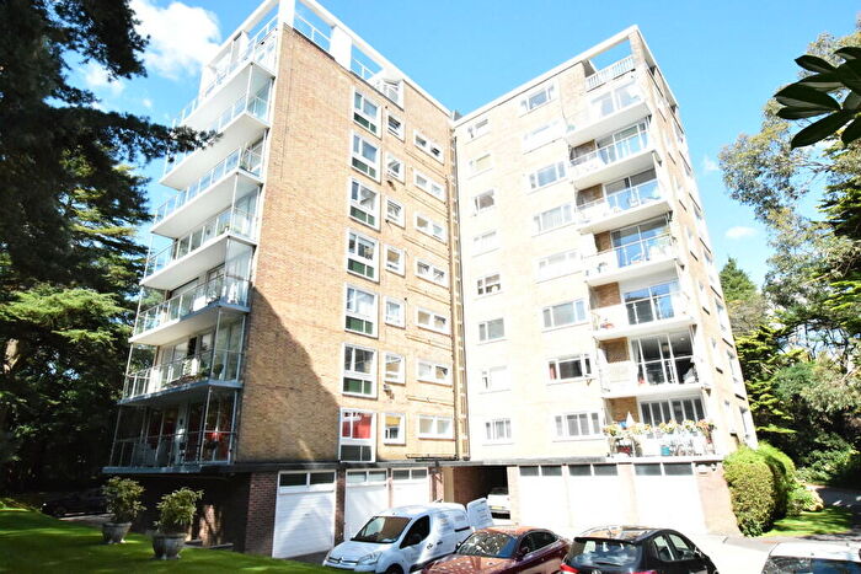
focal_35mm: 20
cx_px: 430
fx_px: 466
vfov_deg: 63.2
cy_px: 287
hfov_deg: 85.4
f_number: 16
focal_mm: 13
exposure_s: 1/800
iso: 6400
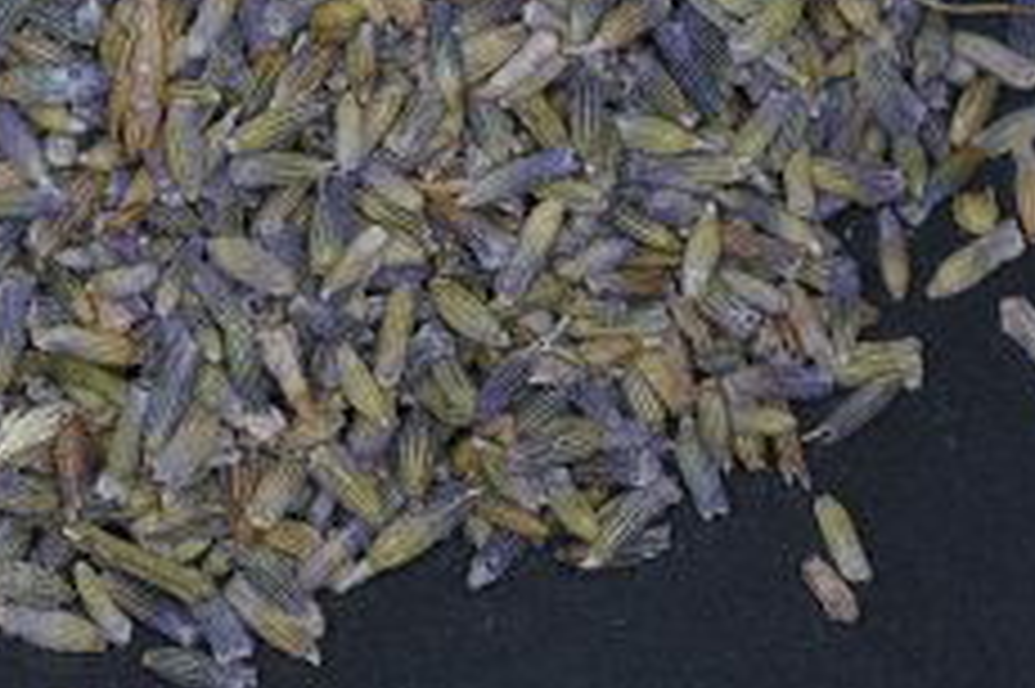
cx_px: -50
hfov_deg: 8.5
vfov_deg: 5.7
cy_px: -85
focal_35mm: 240
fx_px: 6895
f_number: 8
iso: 100
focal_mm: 90
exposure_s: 1/200
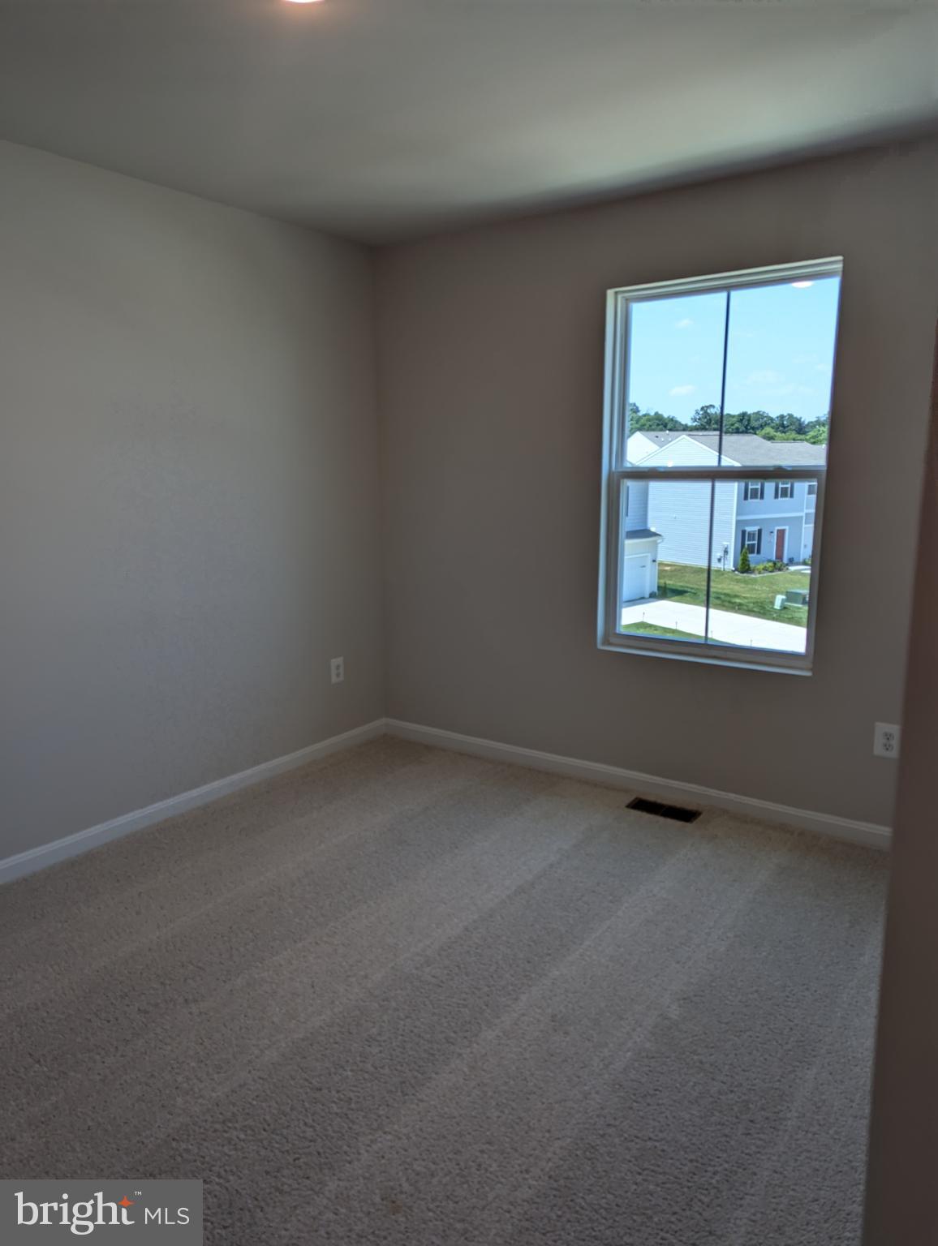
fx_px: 865
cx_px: 469
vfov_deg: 71.5
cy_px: 623
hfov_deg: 56.9
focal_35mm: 24
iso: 58
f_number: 1.85
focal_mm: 6.81
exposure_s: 1/380
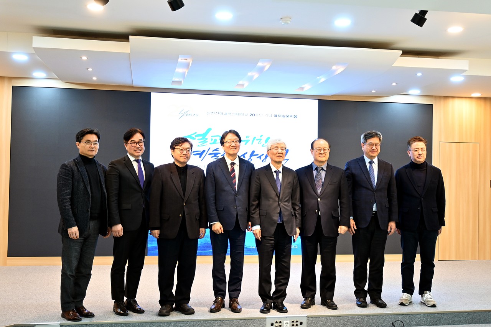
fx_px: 532
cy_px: 164
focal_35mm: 39
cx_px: 246
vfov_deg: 34.2
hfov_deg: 49.6
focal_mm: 26
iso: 640
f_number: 4.5
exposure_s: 1/40
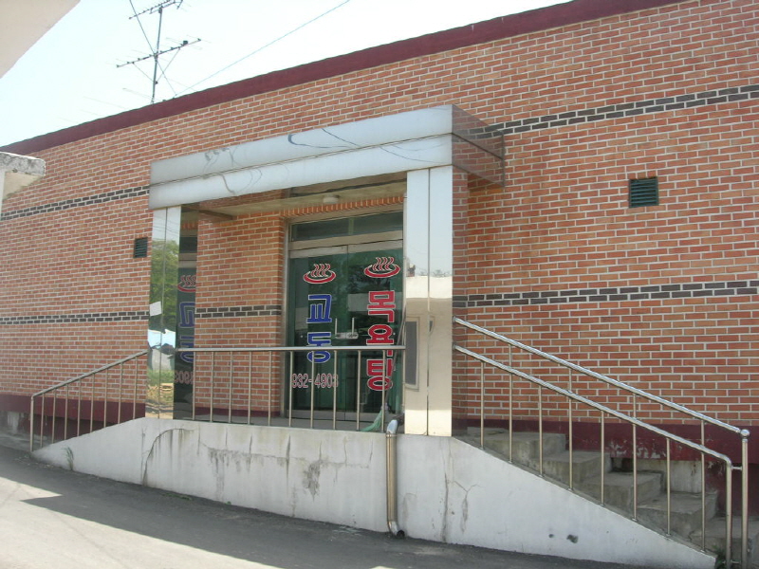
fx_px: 833
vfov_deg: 37.7
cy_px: 284
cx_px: 380
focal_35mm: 38
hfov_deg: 49.0
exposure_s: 1/256
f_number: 4.8
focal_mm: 7.8
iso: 64
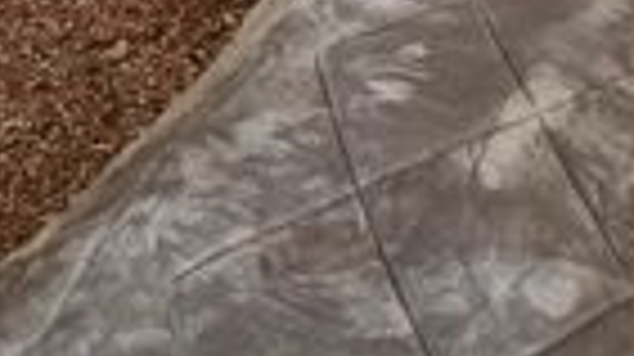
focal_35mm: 71
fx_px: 1192
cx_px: 533
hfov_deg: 28.9
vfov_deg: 12.0
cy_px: -604
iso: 250
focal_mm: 2.2
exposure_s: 1/71
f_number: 2.2
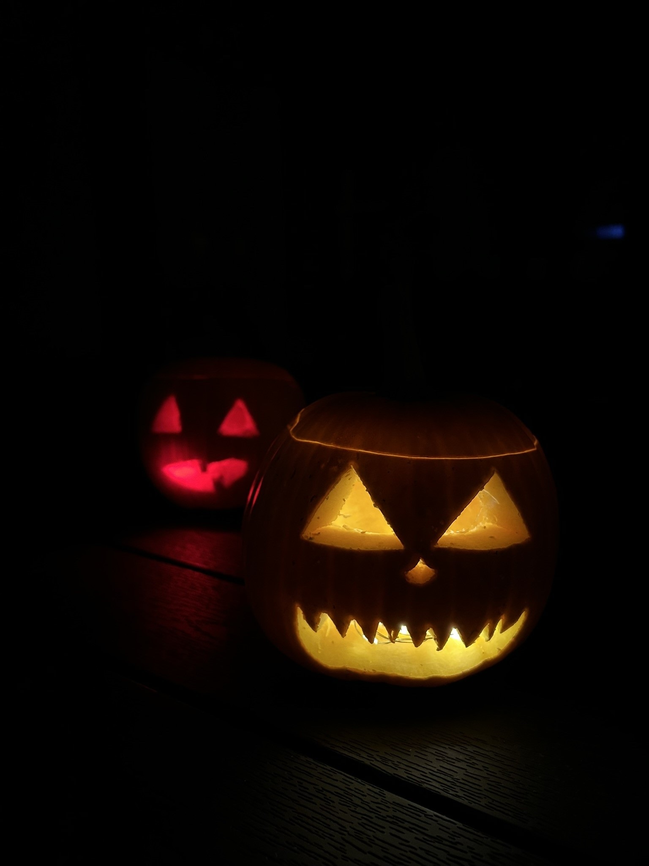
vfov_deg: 67.3
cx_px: 324
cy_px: 433
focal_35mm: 26
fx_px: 650
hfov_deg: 53.1
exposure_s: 1/49
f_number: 1.5
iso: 400
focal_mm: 5.7
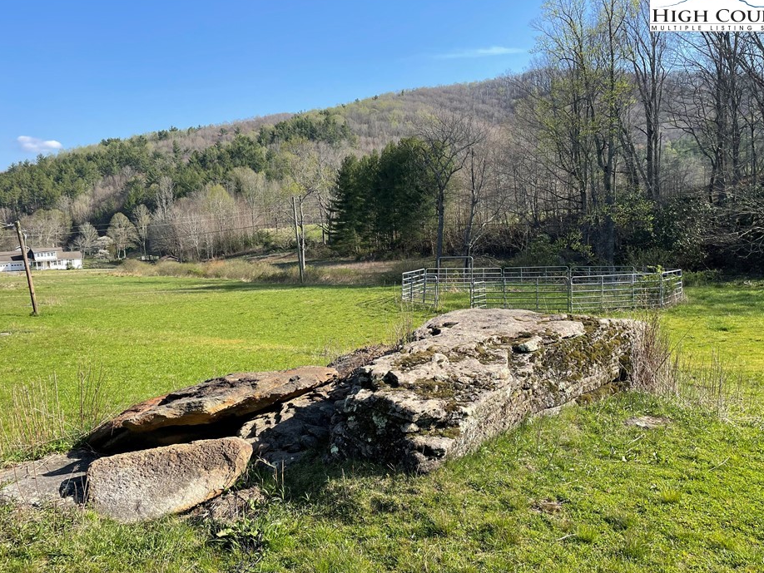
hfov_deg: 61.6
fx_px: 640
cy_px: 309
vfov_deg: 48.2
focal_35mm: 29
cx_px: 394
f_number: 1.6
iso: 32
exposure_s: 1/1618
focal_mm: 4.2
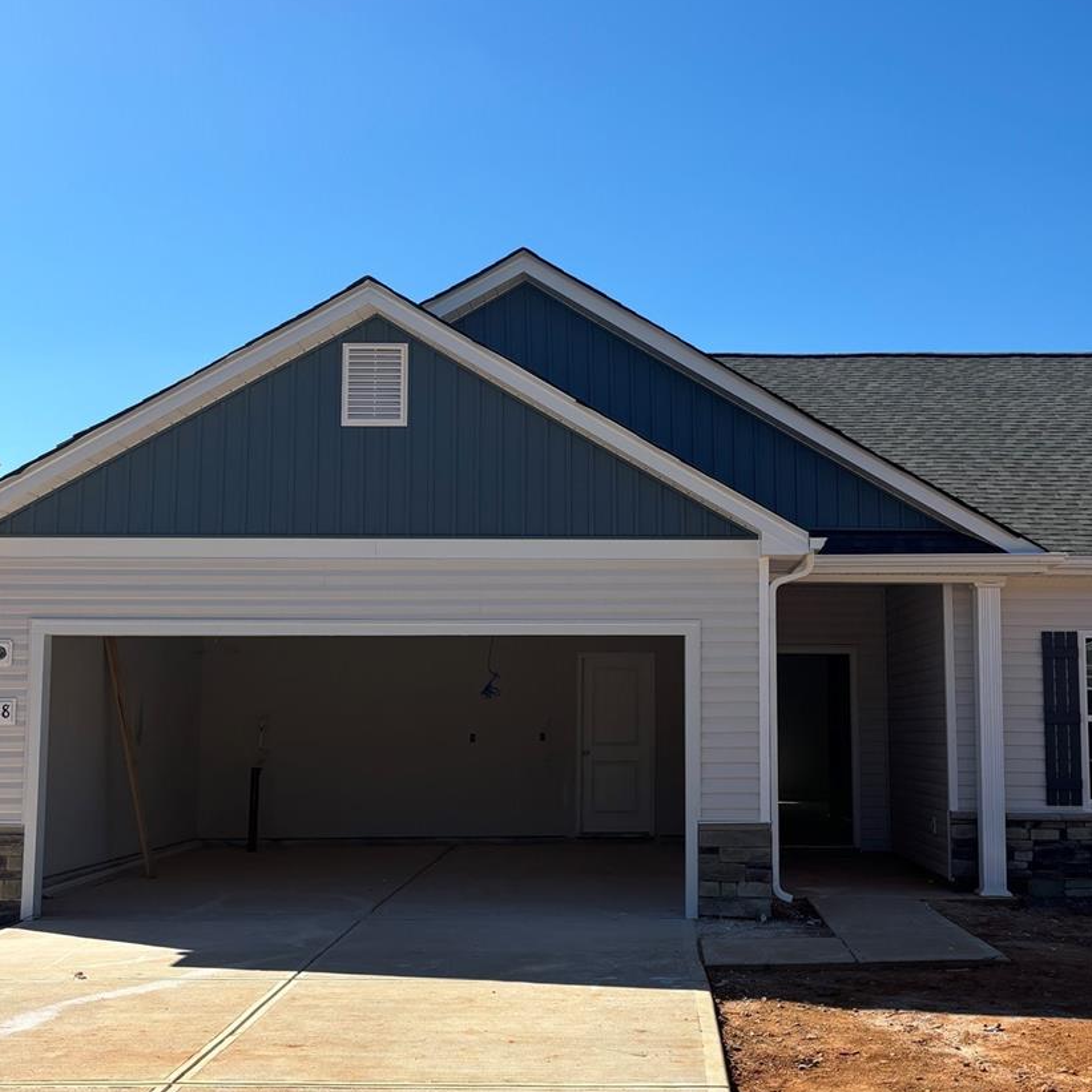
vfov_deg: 39.2
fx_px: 1535
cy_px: 533
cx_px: 670
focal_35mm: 43
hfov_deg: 39.0
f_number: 1.6
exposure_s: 1/4082
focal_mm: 5.96
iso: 50
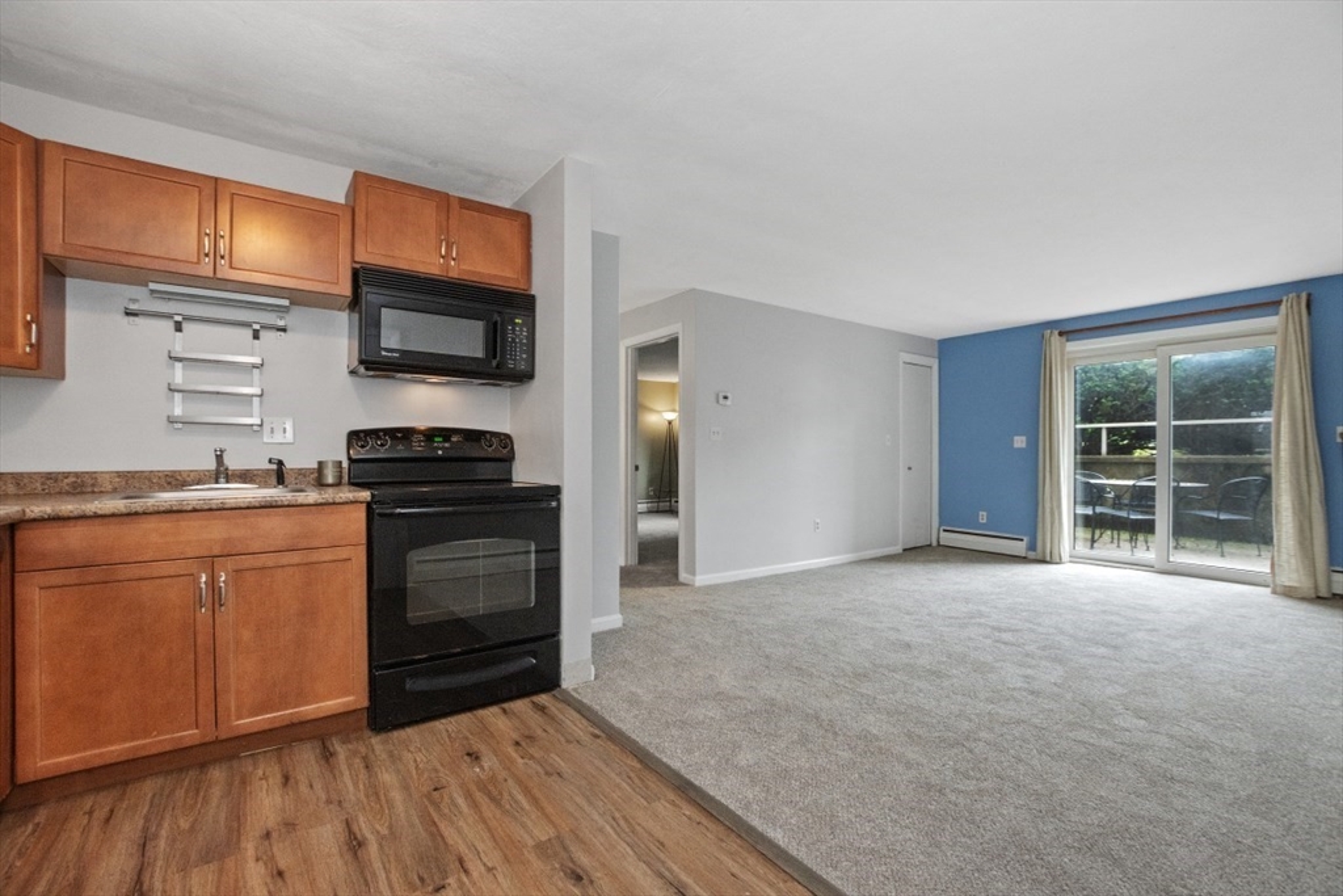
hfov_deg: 100.4
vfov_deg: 77.3
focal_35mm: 15
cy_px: 448
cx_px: 672
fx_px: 560
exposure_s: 1/80
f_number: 5
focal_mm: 10
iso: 800
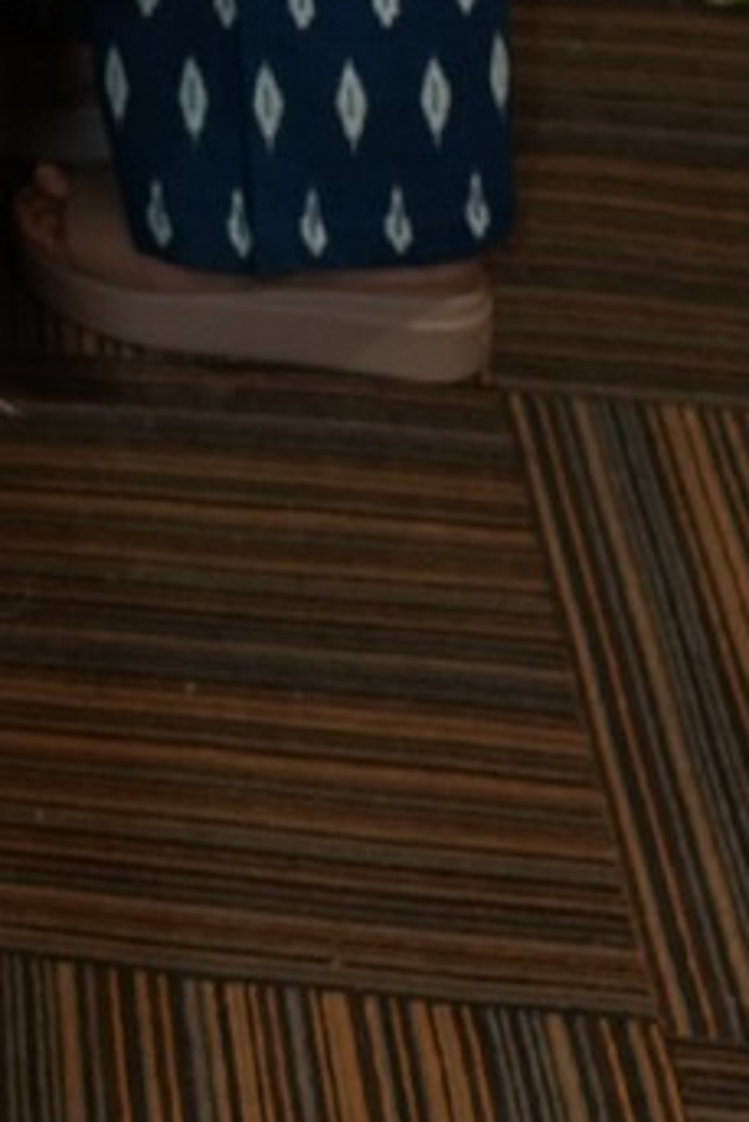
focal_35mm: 147
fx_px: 4583
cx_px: -903
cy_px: -1691
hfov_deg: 8.7
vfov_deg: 11.3
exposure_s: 1/125
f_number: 5
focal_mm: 24
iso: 1000
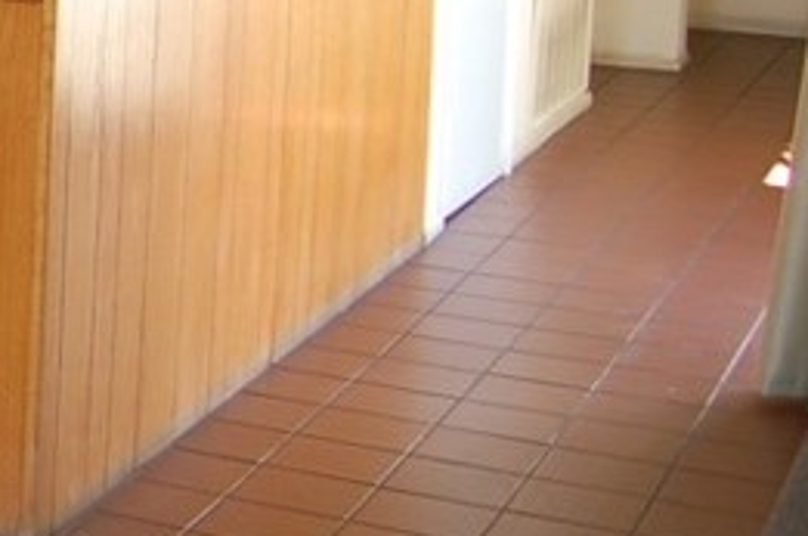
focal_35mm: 112
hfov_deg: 15.2
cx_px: -749
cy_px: -178
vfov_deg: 11.8
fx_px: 2508
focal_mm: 19
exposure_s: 1/60
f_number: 3.5
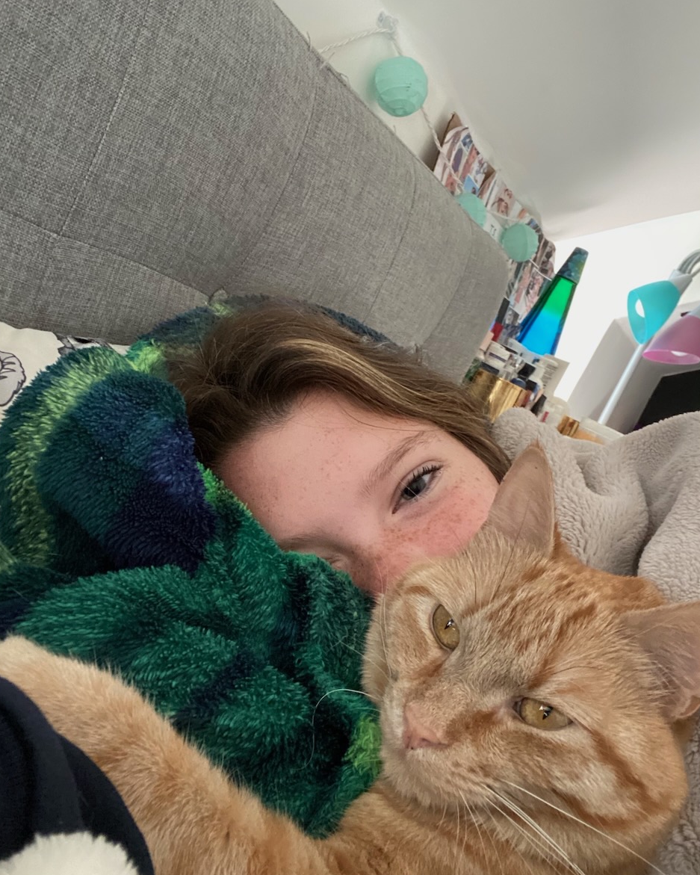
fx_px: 829
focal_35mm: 32
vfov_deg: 55.6
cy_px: 474
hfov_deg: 45.8
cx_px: 352
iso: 640
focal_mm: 2.71
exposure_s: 1/30
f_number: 2.2
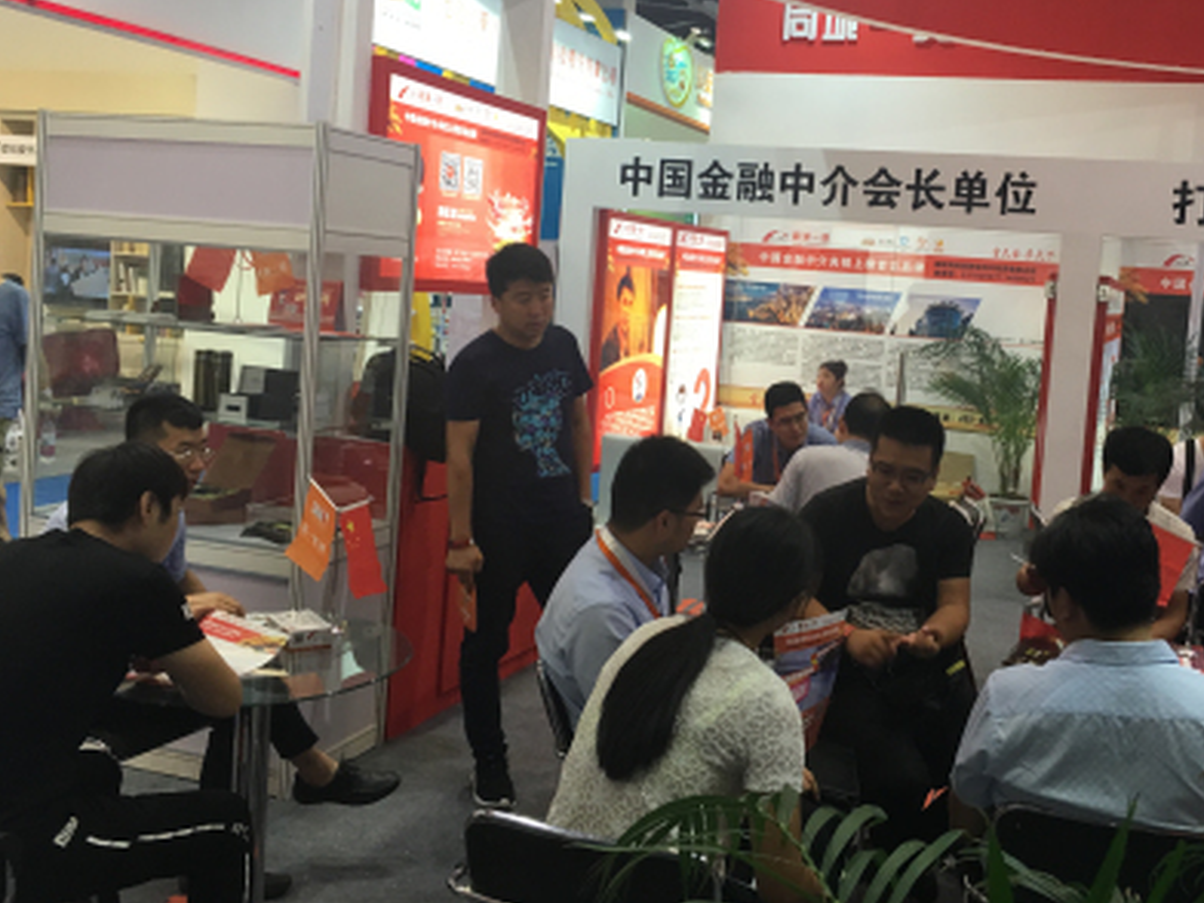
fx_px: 1287
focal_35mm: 37
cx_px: 752
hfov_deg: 49.6
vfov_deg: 38.5
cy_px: 355
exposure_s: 1/33
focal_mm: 4.15
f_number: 2.2
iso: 64
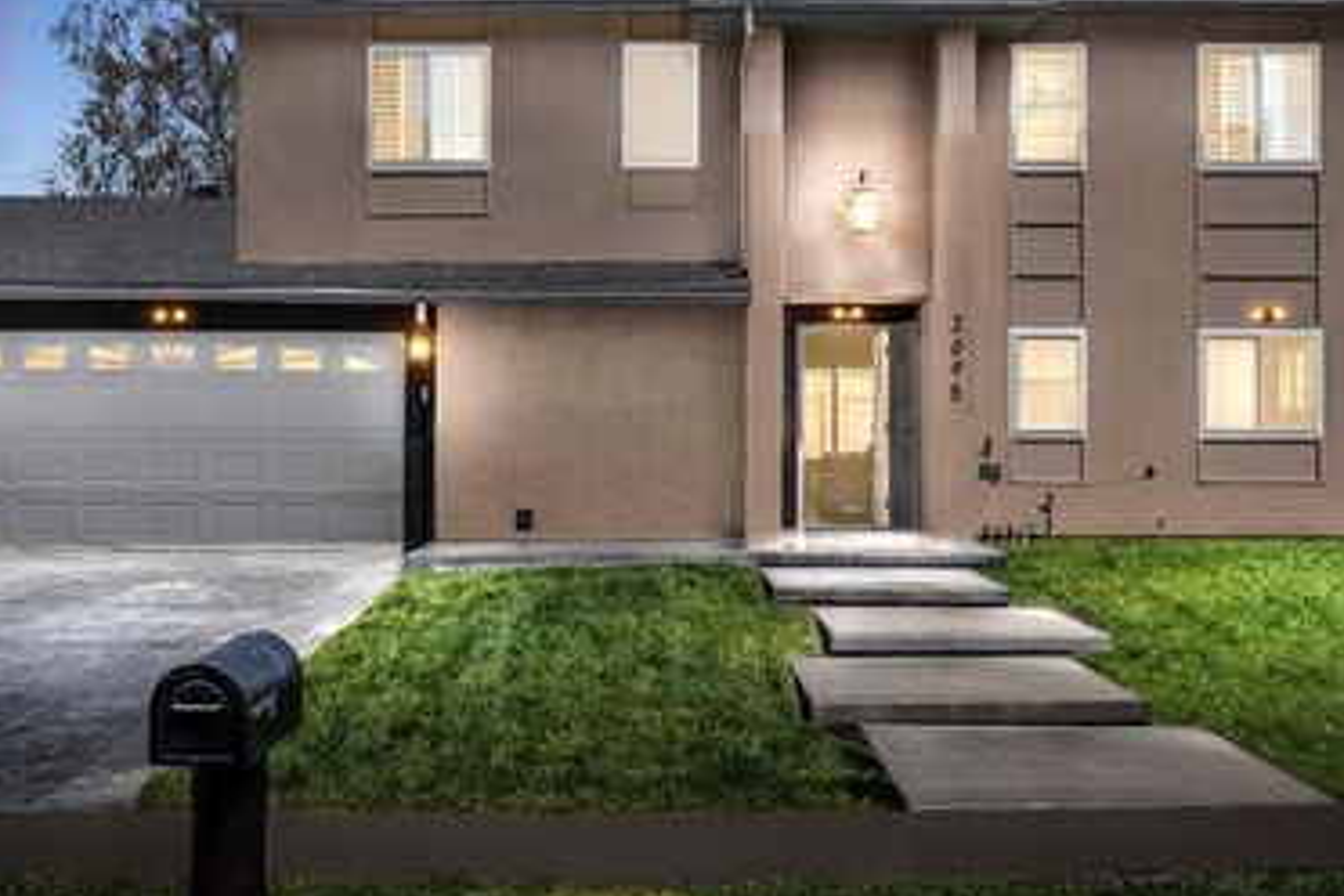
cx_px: 639
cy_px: 417
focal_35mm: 47
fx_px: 1755
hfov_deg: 41.9
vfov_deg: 28.6
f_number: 9.5
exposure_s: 1/250
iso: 250
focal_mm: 35
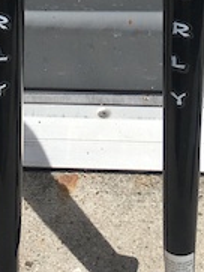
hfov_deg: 11.6
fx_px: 1005
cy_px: -201
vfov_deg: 13.9
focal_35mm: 128
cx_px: 69
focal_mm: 4.15
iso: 25
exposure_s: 1/1508
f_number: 2.2
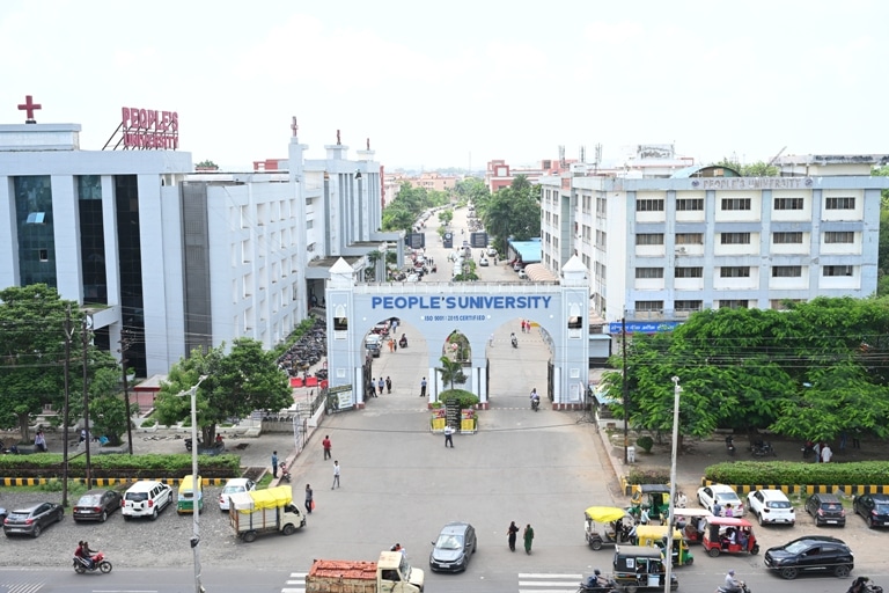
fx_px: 963
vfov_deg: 34.2
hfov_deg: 49.6
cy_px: 296
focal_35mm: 39
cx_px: 444
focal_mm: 39
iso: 100
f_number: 5.6
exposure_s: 1/160
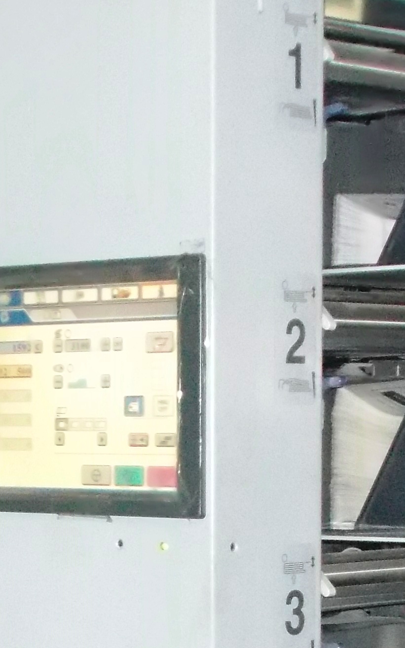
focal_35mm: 145
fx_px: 2561
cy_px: 646
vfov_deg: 14.2
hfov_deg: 9.0
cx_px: 32
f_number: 3.9
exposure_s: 1/30
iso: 500
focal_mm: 6.9
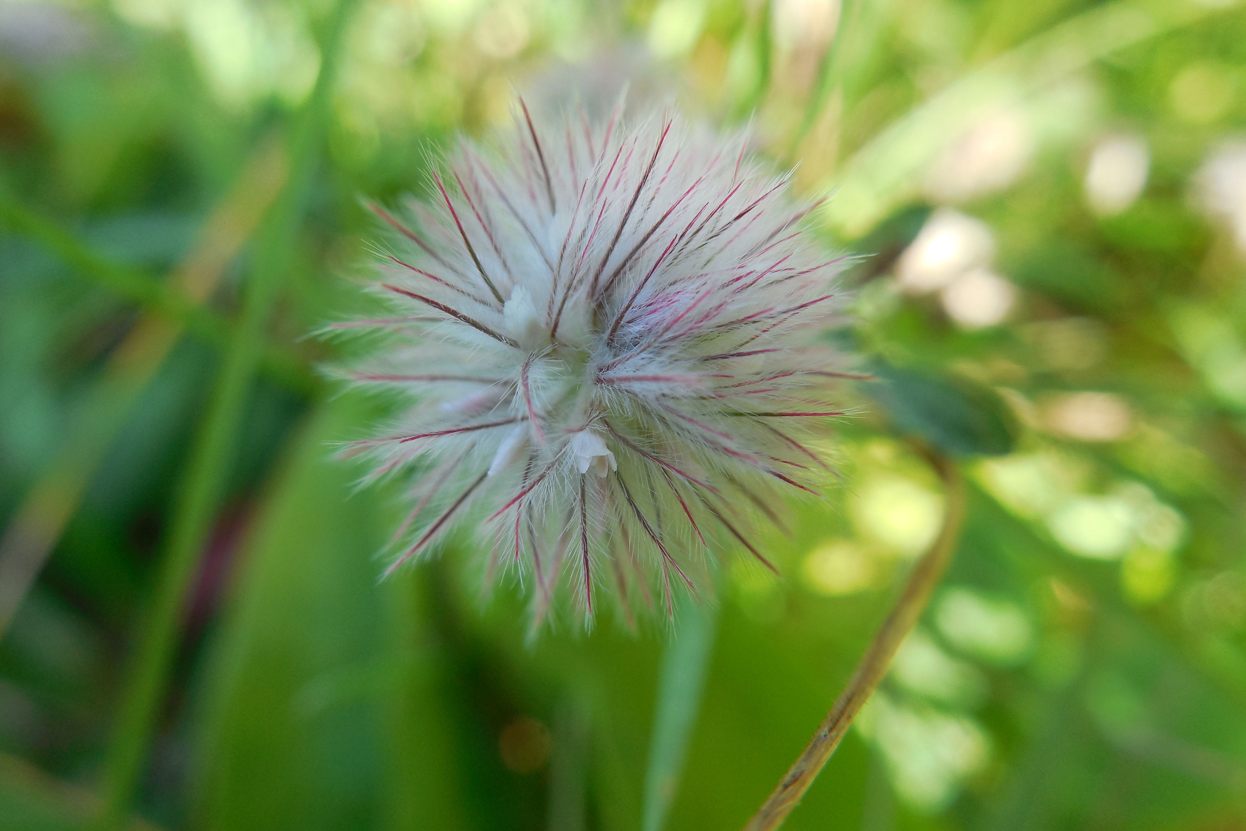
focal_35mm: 28
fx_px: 969
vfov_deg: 46.3
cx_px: 640
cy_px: 375
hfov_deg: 65.5
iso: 125
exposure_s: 1/125
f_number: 3.3
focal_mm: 4.5
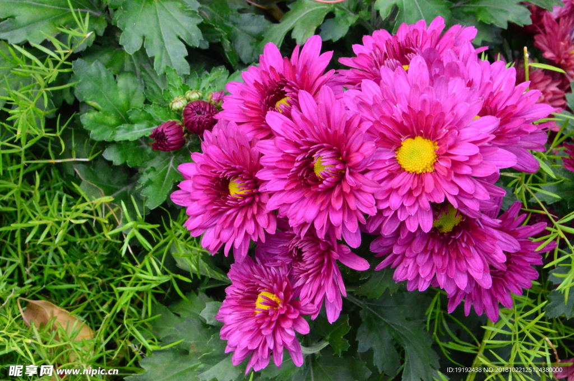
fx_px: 4062
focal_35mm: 255
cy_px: 190
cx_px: 287
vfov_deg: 5.4
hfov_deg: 8.1
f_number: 22
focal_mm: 170
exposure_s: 1/250
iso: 4500
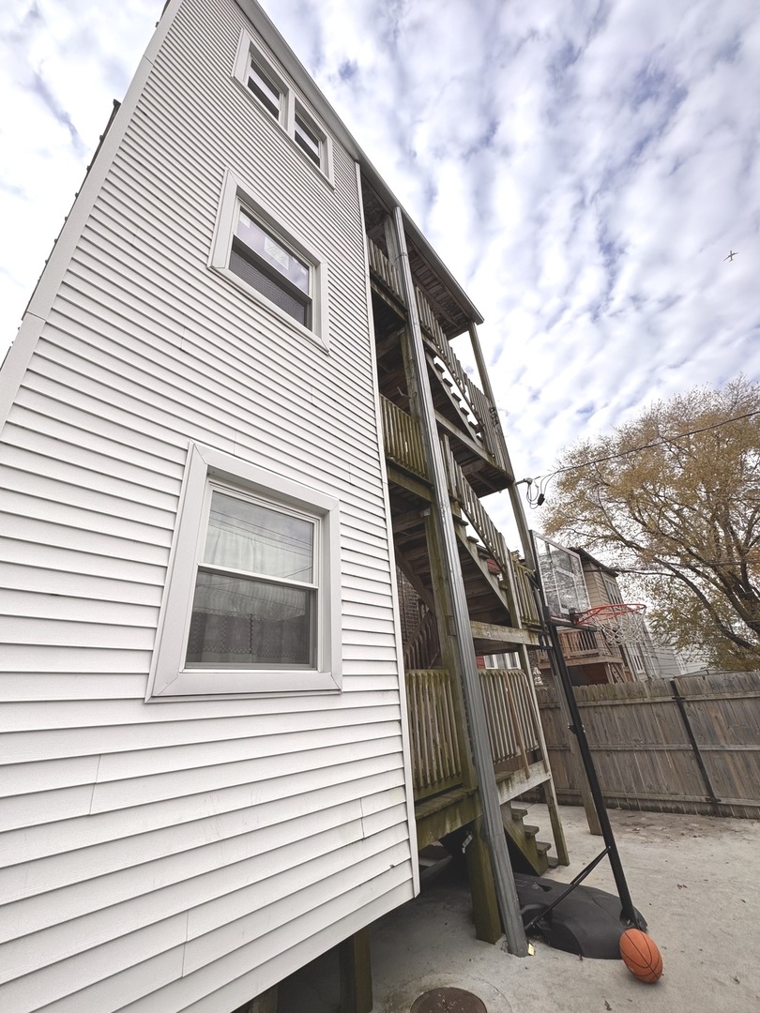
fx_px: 410
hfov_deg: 85.7
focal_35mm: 14
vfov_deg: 102.1
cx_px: 380
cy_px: 506
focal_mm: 2.22
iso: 50
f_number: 2.2
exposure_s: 1/956
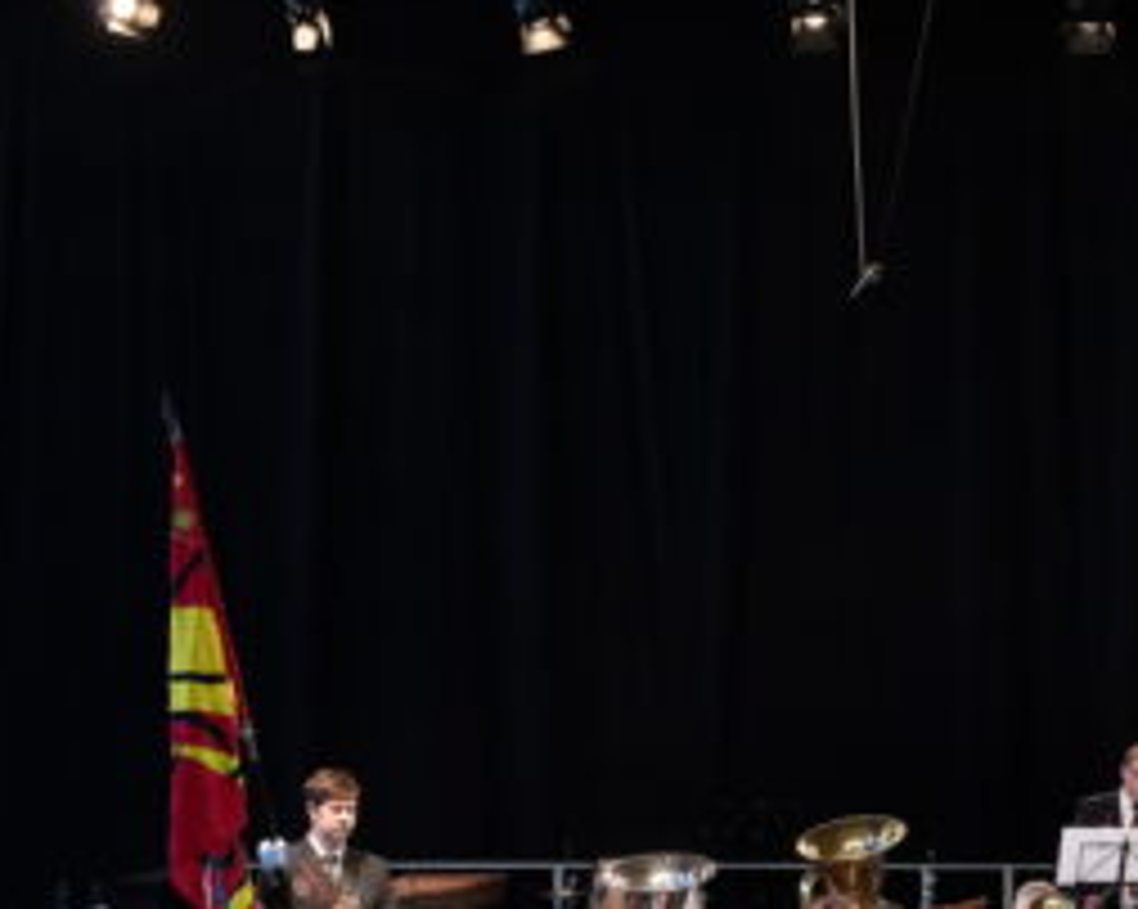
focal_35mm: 169
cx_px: 1435
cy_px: 817
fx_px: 5688
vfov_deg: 9.1
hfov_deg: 11.2
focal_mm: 70
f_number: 8
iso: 4000
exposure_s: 1/125
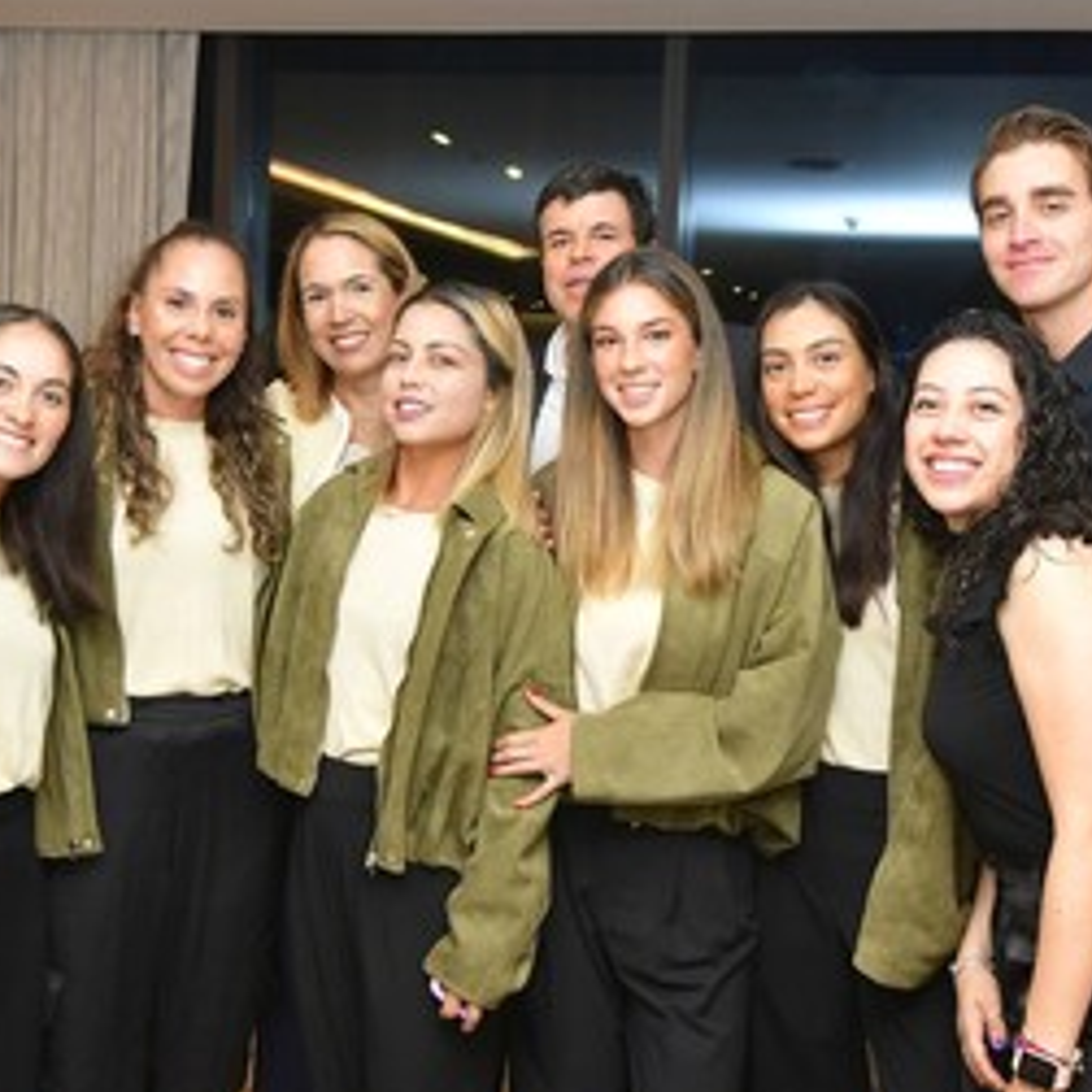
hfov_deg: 42.6
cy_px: 600
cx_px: 418
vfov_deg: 42.8
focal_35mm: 39
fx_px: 1392
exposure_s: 1/25
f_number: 4.5
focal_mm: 16
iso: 400
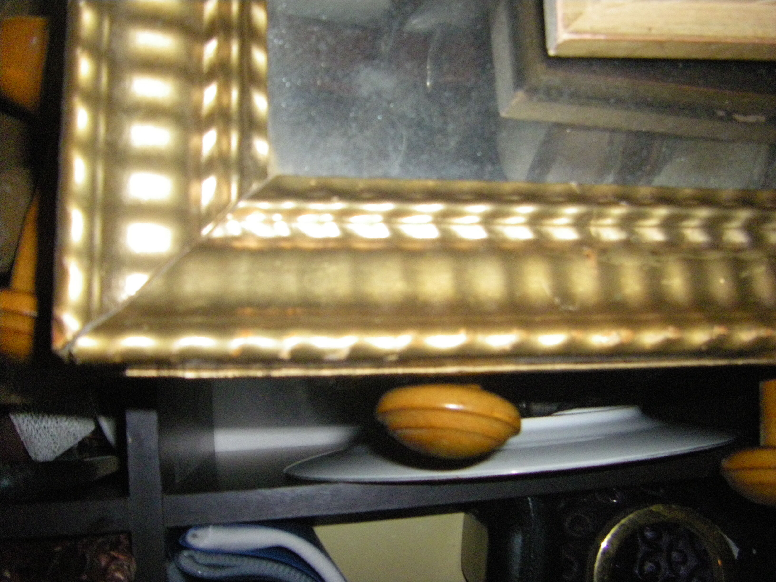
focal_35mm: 38
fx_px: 852
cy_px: 291
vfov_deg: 37.7
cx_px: 388
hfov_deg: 49.0
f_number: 3.5
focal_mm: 6.3
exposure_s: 1/50
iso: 800
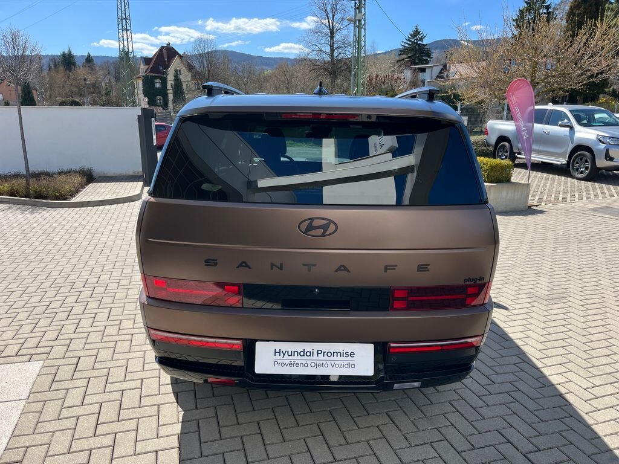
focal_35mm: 26
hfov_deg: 67.3
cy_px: 232
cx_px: 310
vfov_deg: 53.1
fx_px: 465
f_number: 1.6
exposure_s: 1/1672
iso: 50
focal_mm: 5.1
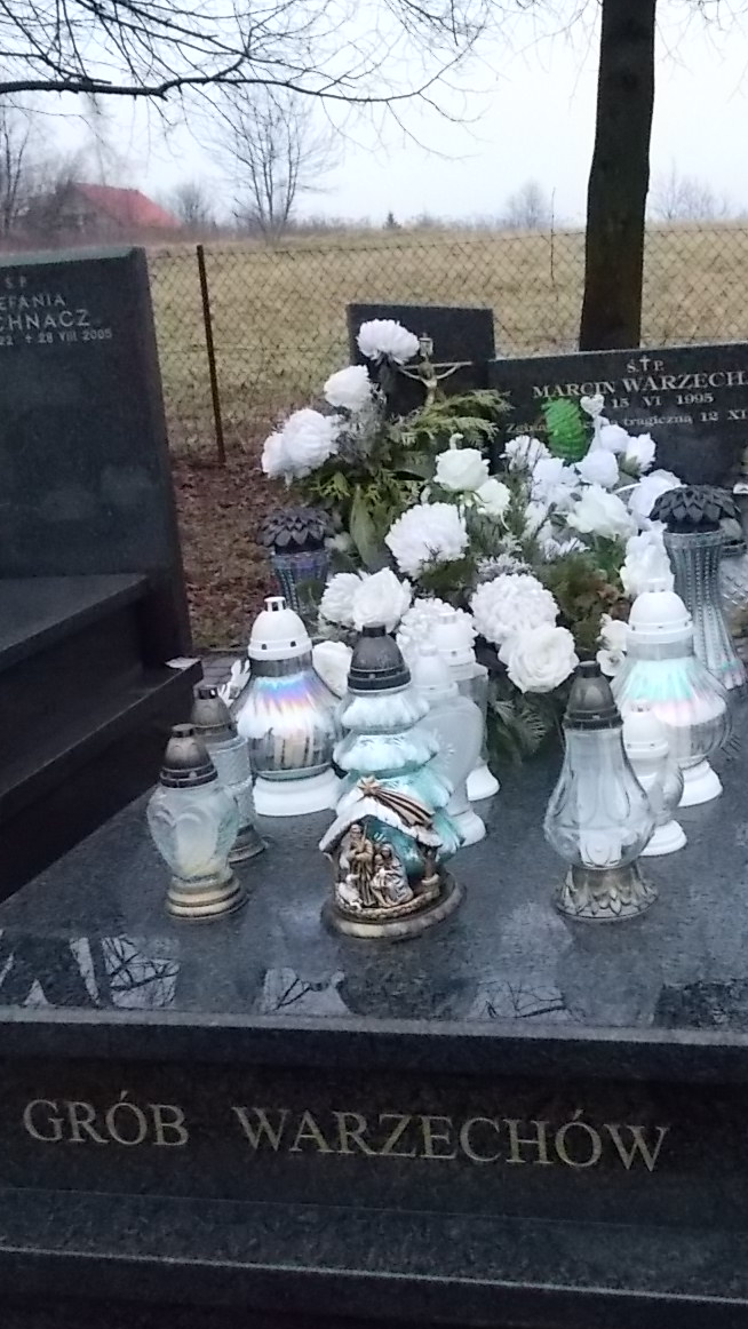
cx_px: 485
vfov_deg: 51.6
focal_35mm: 39
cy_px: 658
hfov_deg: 30.3
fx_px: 1375
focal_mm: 4.6
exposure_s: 1/100
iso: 400
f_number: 3.2
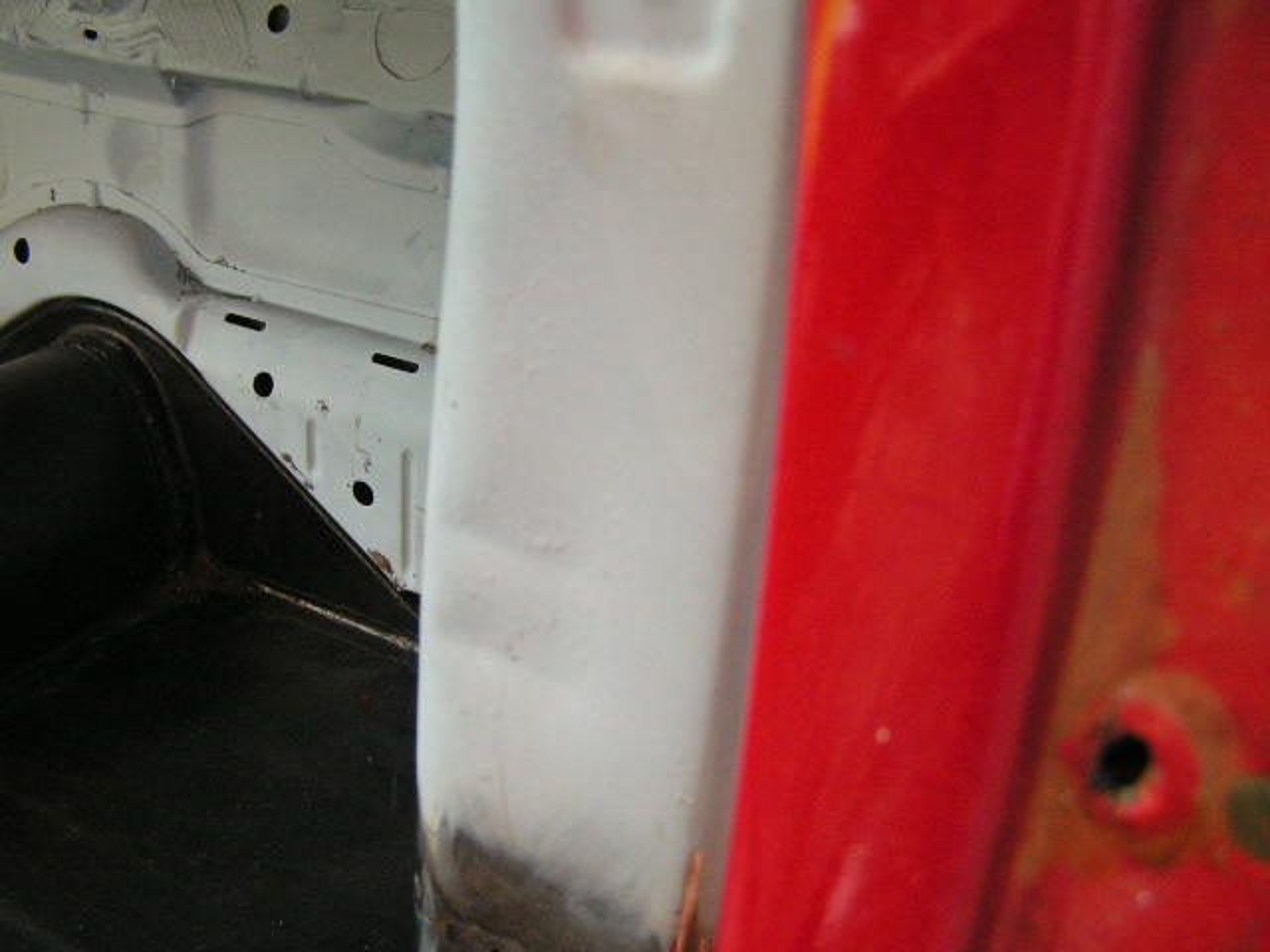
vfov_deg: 37.7
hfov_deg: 49.0
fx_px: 1394
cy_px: 476
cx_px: 635
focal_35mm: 38
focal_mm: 6.3
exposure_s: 1/40
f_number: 2.8
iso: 200
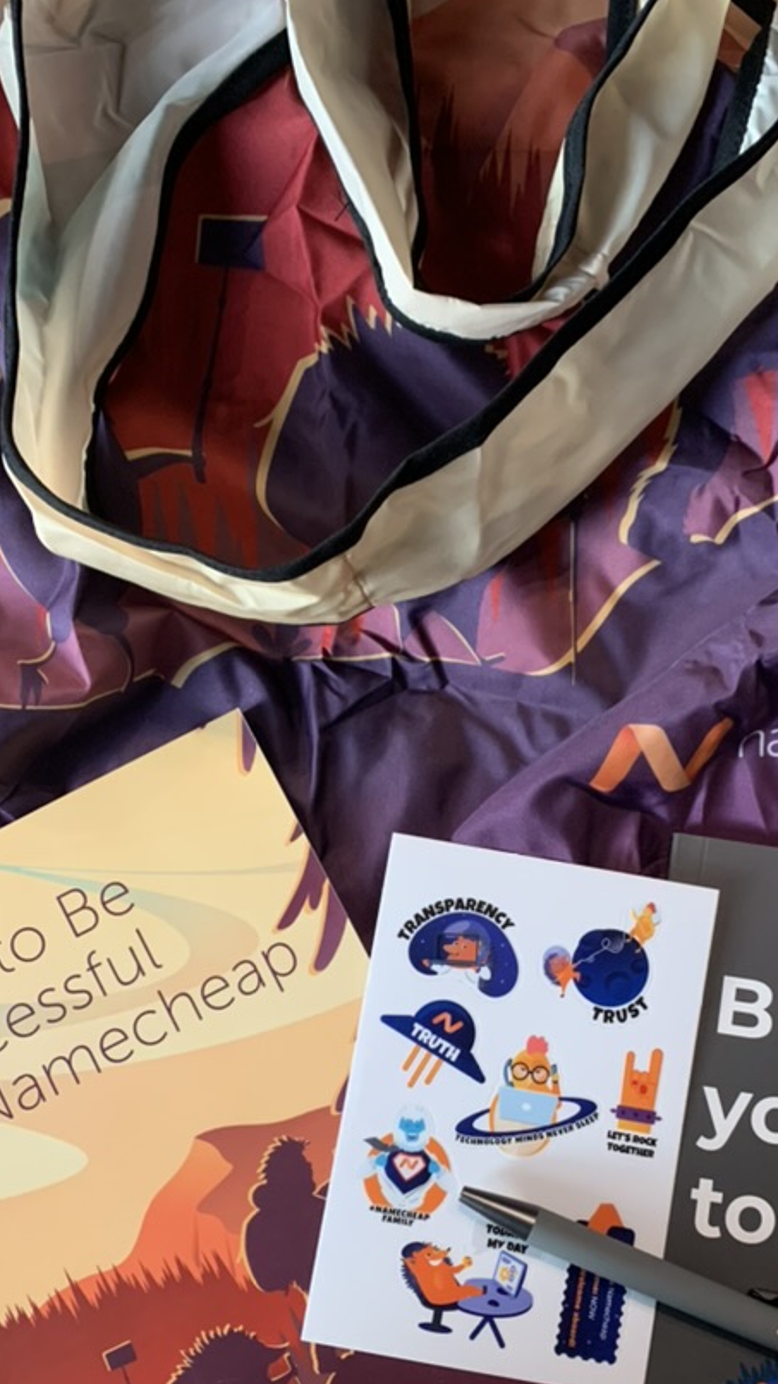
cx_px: 489
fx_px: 1321
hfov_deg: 32.6
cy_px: 840
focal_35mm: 36
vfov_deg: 54.8
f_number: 1.8
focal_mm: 4.25
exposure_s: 1/45
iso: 400
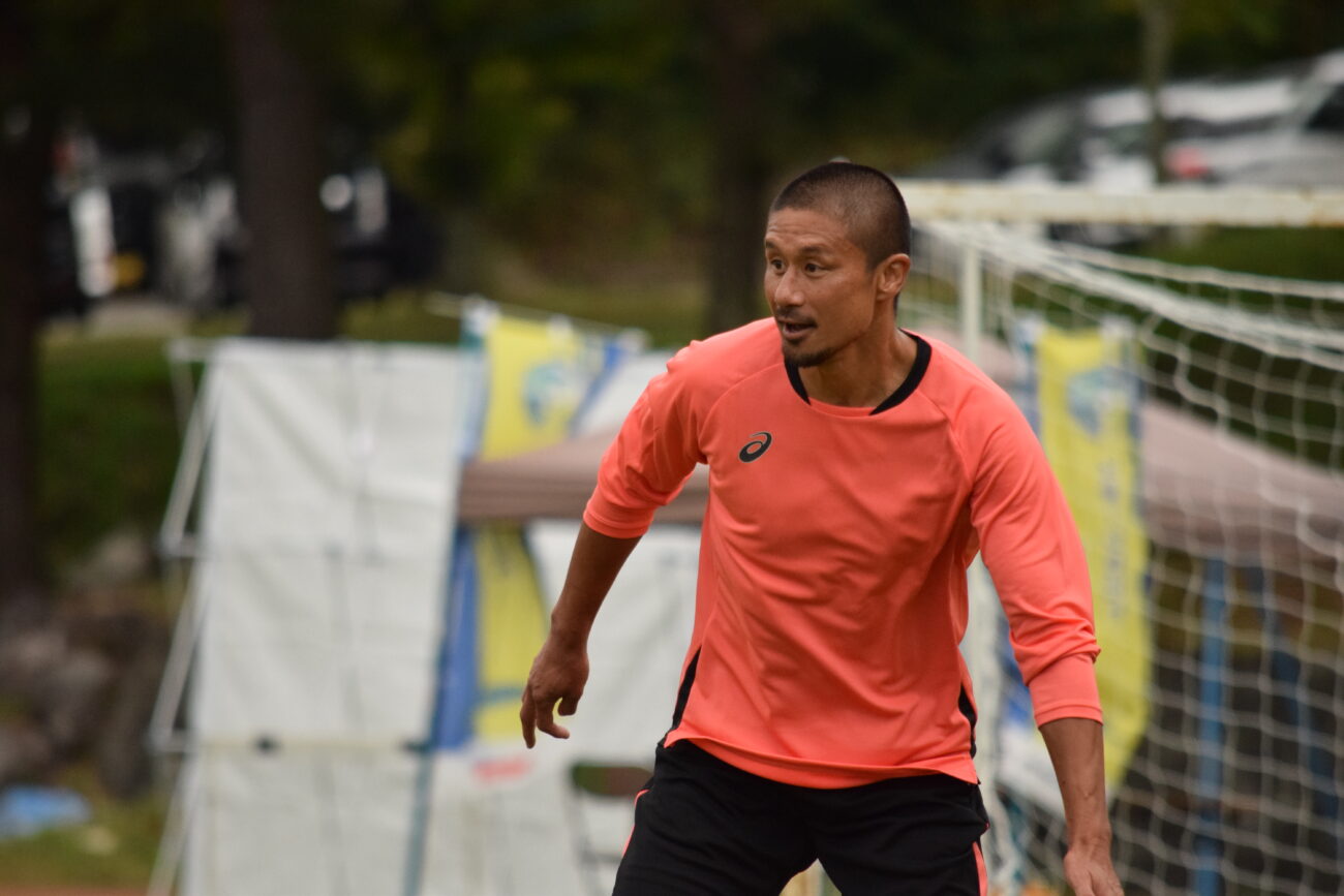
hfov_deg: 4.6
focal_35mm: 450
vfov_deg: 3.1
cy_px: 448
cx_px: 672
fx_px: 16801
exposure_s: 1/4000
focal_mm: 300
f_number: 5.6
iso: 1600
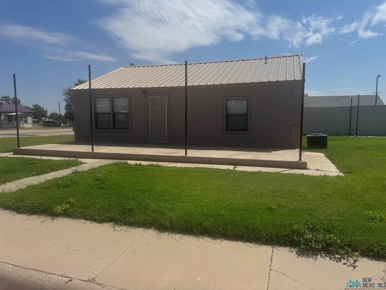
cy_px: 145
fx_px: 268
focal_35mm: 24
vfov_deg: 56.8
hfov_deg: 71.6
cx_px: 193
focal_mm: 6.76
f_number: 1.78
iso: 80
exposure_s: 1/10417
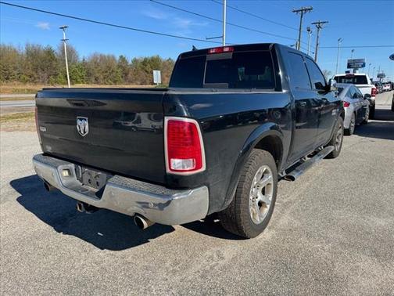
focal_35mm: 24
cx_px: 197
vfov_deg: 56.8
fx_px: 273
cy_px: 148
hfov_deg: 71.6
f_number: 1.78
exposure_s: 1/3413
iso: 80
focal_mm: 6.76
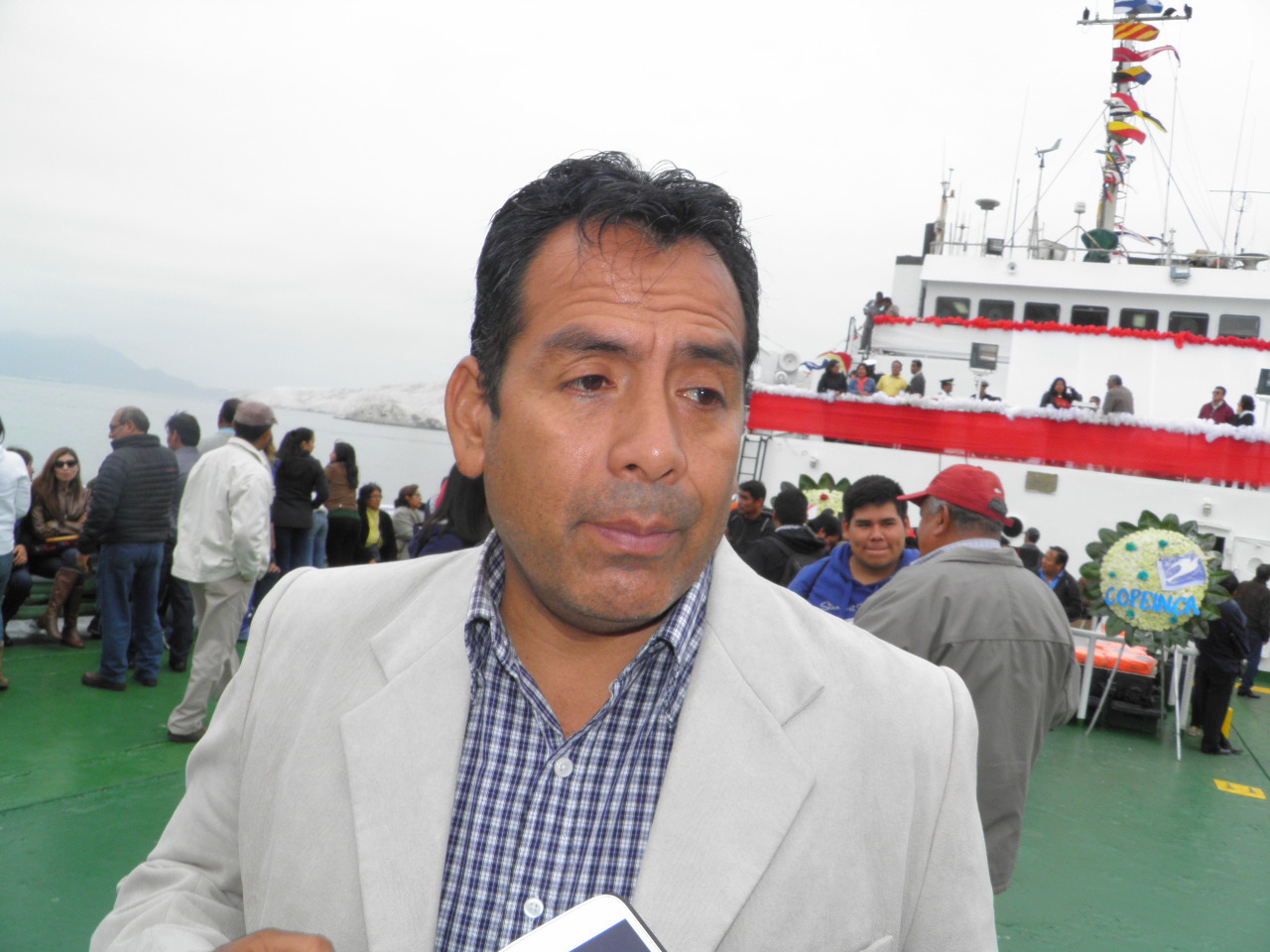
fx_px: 1027
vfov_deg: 49.7
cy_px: 476
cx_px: 635
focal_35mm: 28
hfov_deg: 63.4
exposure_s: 1/100
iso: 50
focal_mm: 4.9
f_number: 5.7
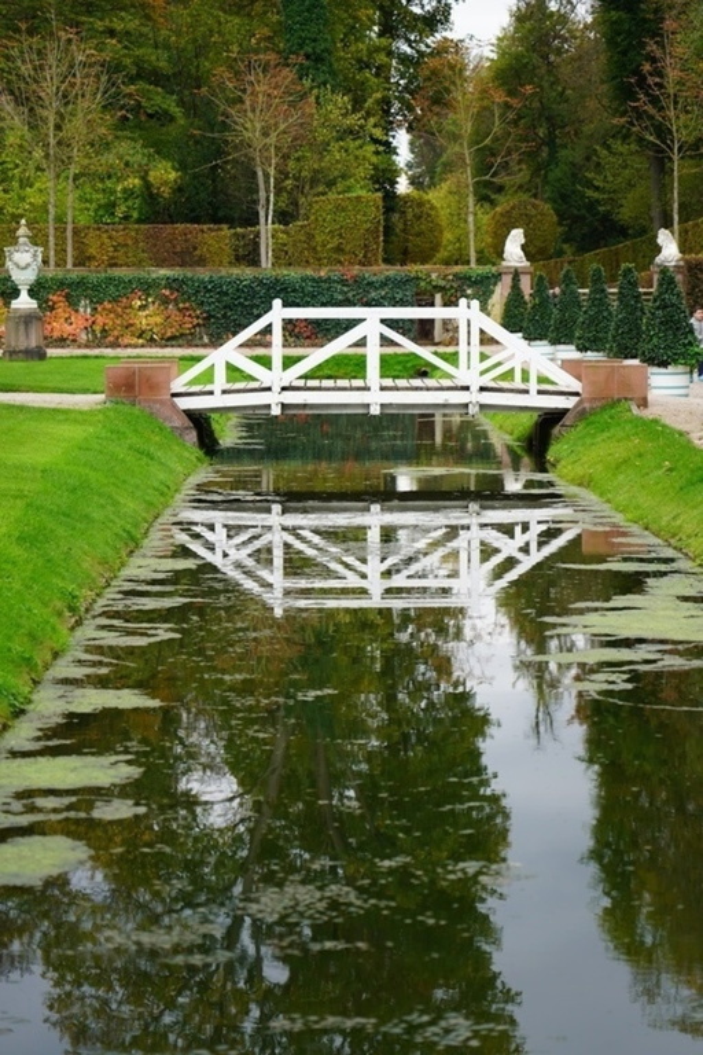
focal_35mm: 104
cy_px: 528
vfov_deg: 19.6
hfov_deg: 13.2
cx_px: 352
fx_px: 3046
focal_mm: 104
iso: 125
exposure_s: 1/125
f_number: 4
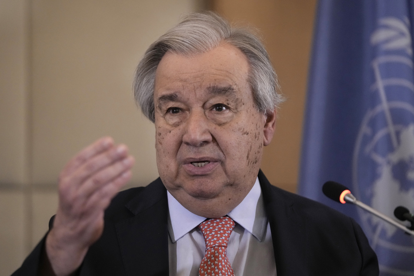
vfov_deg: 7.9
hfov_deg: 11.9
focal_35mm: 173
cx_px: 207
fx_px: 1989
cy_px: 138
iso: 4000
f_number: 2.8
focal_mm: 173
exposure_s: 1/250
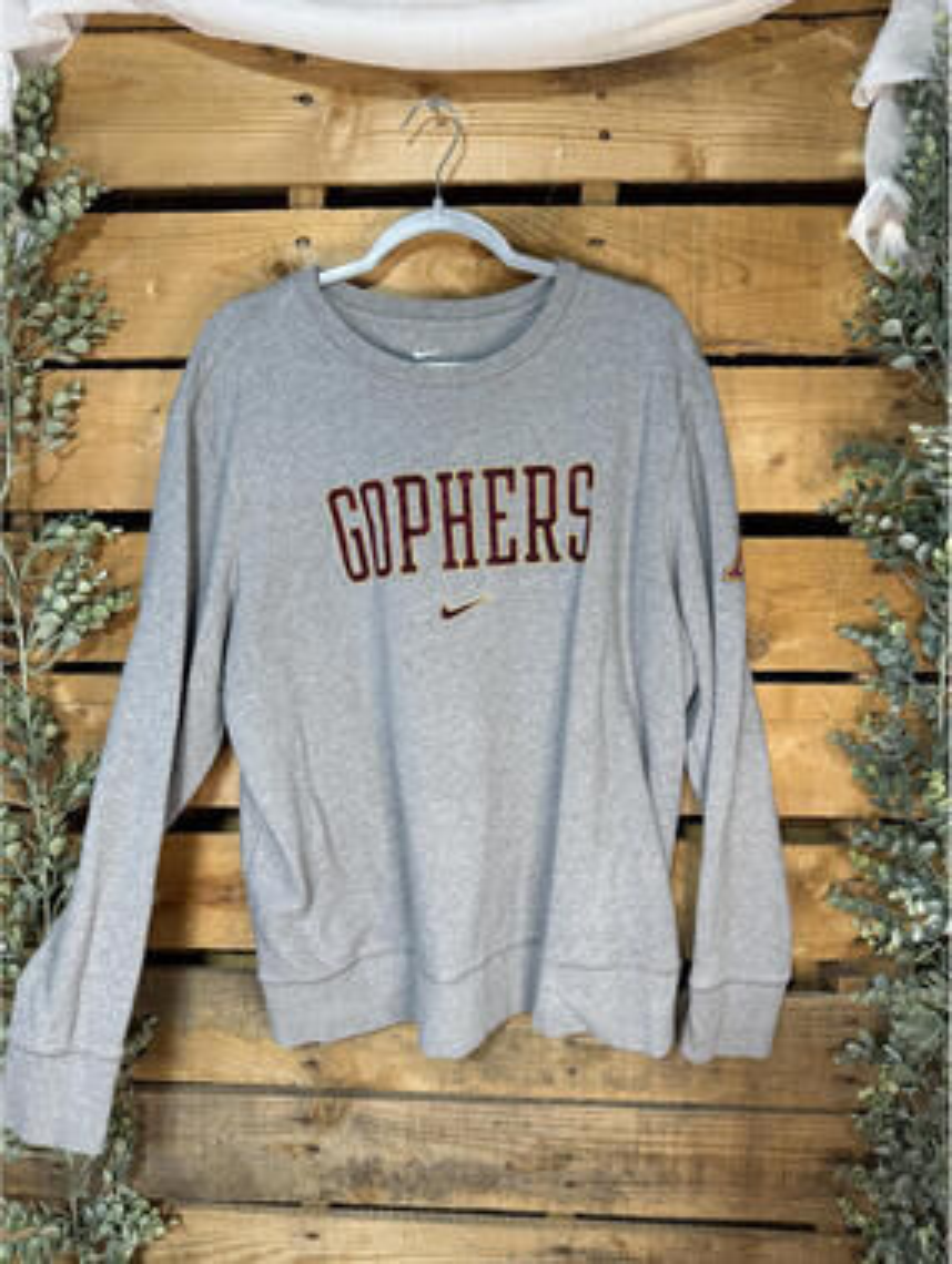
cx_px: 476
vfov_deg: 71.5
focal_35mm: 24
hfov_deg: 56.9
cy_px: 632
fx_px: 878
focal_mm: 6.76
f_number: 1.78
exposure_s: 1/118
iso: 200
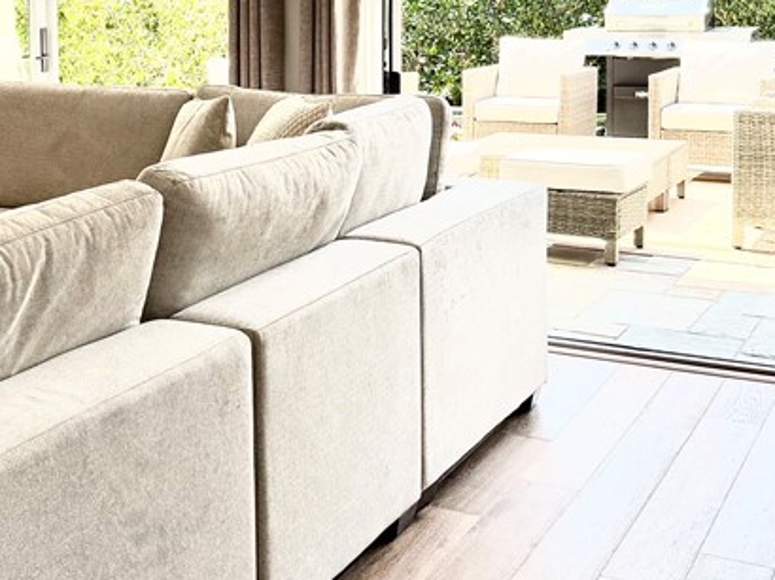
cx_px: 89
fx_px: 1343
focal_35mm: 60
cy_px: 66
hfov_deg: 30.9
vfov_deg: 23.8
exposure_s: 1/888
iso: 100
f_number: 1.78
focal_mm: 6.76
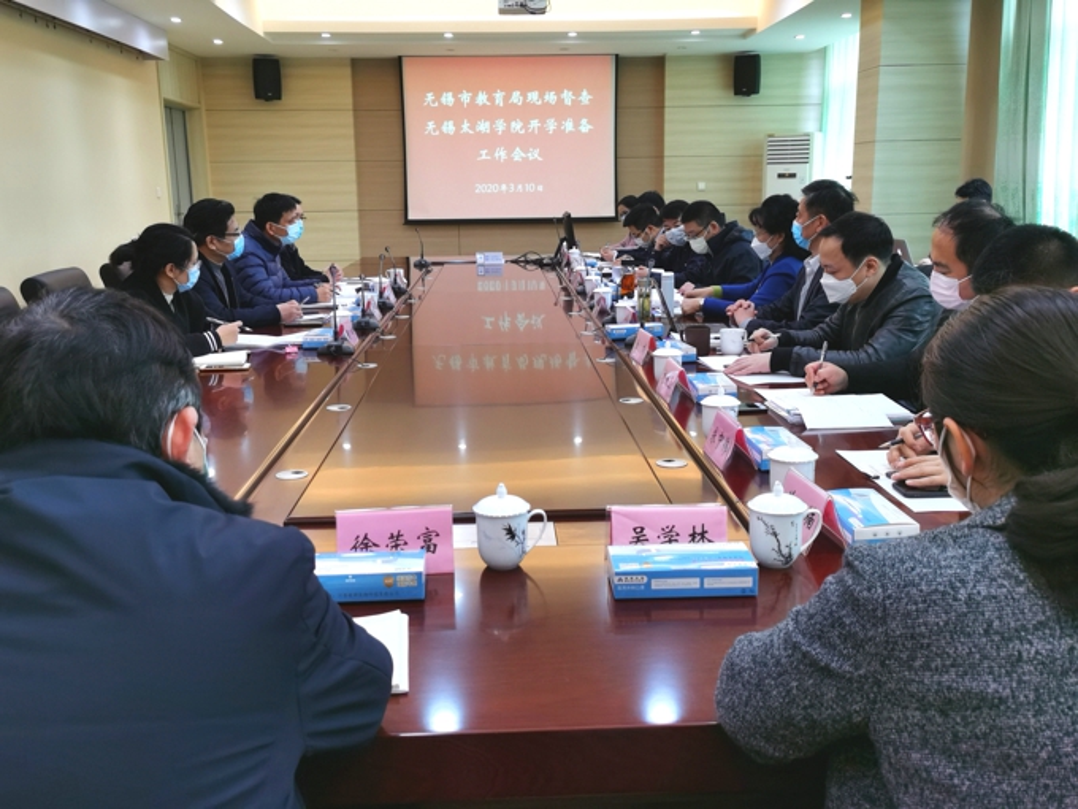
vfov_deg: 41.8
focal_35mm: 34
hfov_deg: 54.0
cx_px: 539
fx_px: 1059
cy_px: 404
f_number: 1.6
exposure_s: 1/100
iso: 100
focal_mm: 5.56
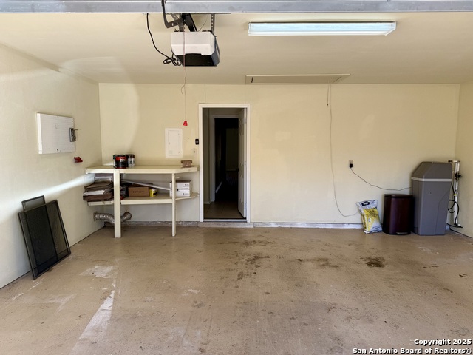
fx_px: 328
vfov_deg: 56.8
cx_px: 236
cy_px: 178
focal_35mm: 24
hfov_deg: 71.6
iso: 80
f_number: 1.78
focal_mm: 6.76
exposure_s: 1/288
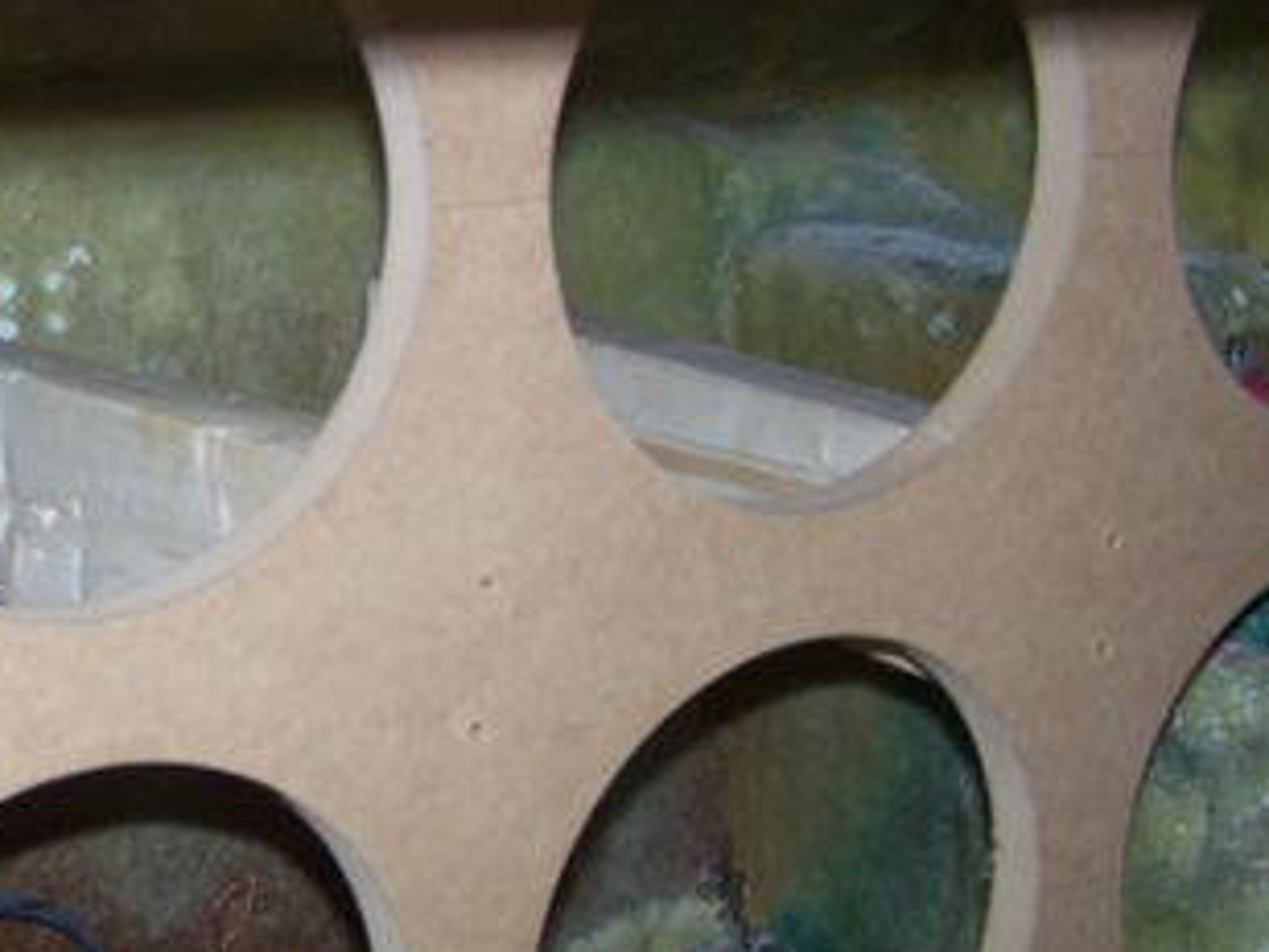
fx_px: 2896
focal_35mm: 79
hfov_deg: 24.1
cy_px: 548
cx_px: 136
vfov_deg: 18.7
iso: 80
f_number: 2.8
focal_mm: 6.3
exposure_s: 1/60
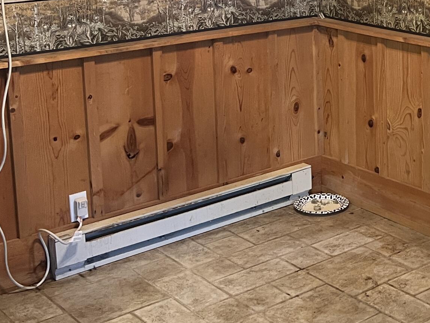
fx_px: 845
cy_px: 24
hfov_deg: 26.8
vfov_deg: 21.1
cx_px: 439
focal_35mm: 68
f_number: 1.5
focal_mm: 5.7
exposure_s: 1/60
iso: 250
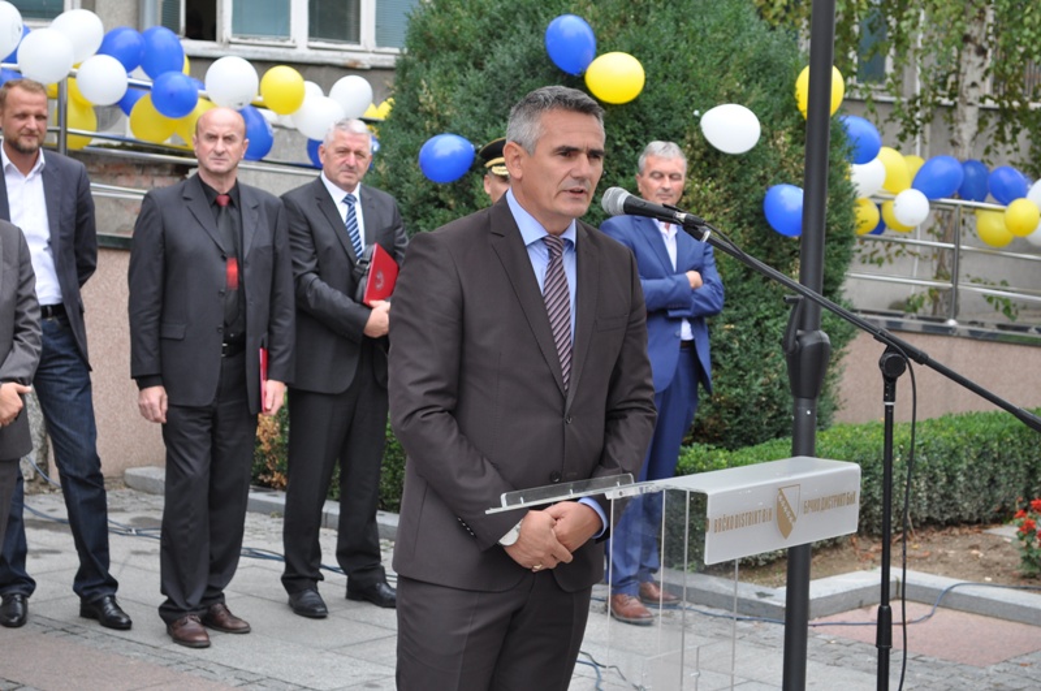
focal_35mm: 75
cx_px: 520
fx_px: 2166
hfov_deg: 27.0
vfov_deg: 18.1
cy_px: 346
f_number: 5.6
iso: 220
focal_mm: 50
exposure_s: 1/125
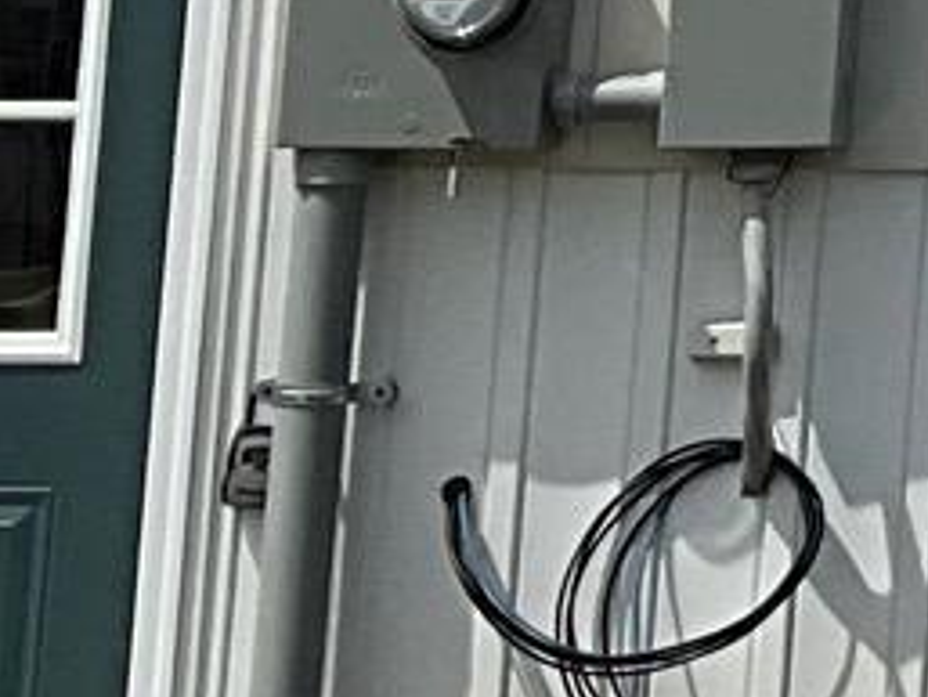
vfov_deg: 6.1
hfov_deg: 7.3
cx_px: 3026
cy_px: -1116
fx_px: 6196
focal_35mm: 231
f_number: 1.8
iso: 25
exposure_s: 1/4405
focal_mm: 3
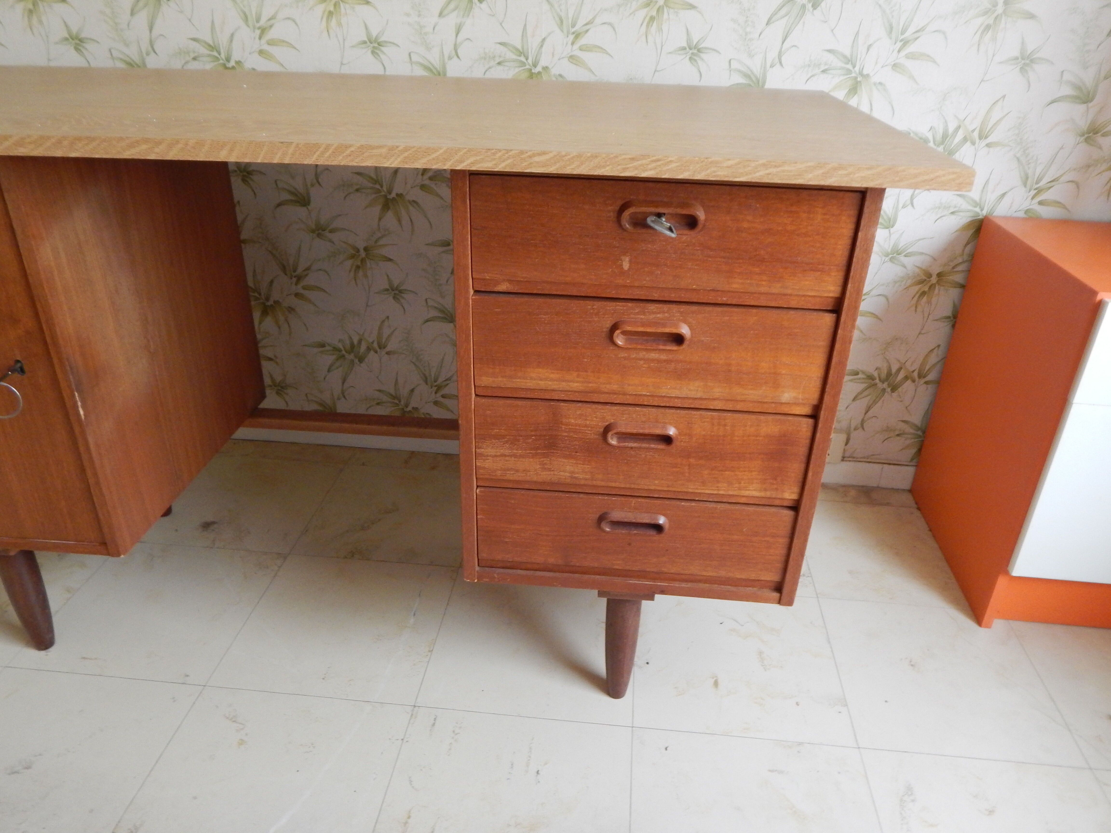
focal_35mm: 25
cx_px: 556
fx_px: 802
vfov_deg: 54.9
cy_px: 416
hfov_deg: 69.4
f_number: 3.1
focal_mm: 4.5
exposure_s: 1/20
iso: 400
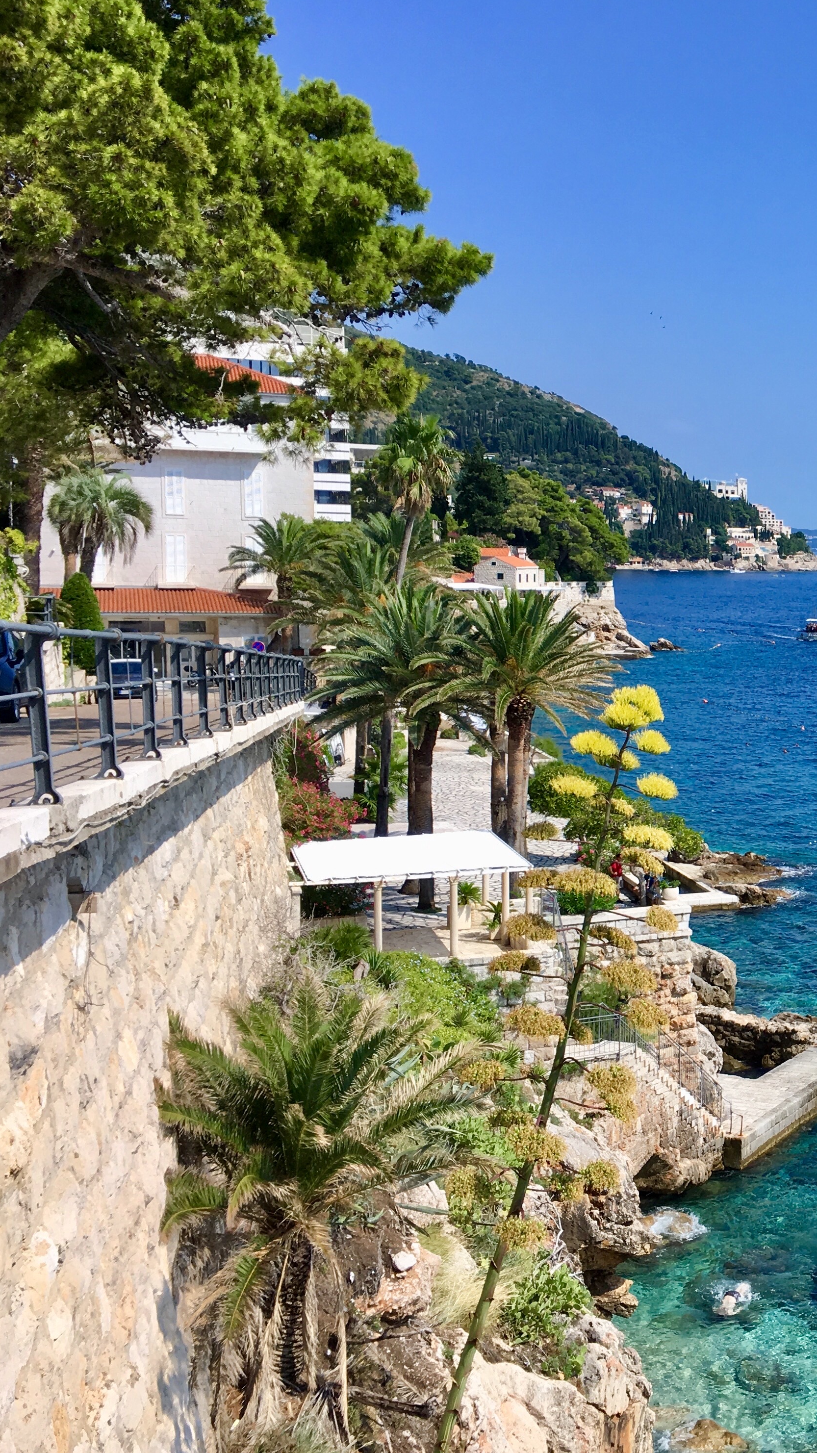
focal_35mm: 43
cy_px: 719
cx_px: 971
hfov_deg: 25.1
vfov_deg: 47.4
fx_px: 1657
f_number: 2.2
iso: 25
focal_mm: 4.15
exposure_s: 1/1603
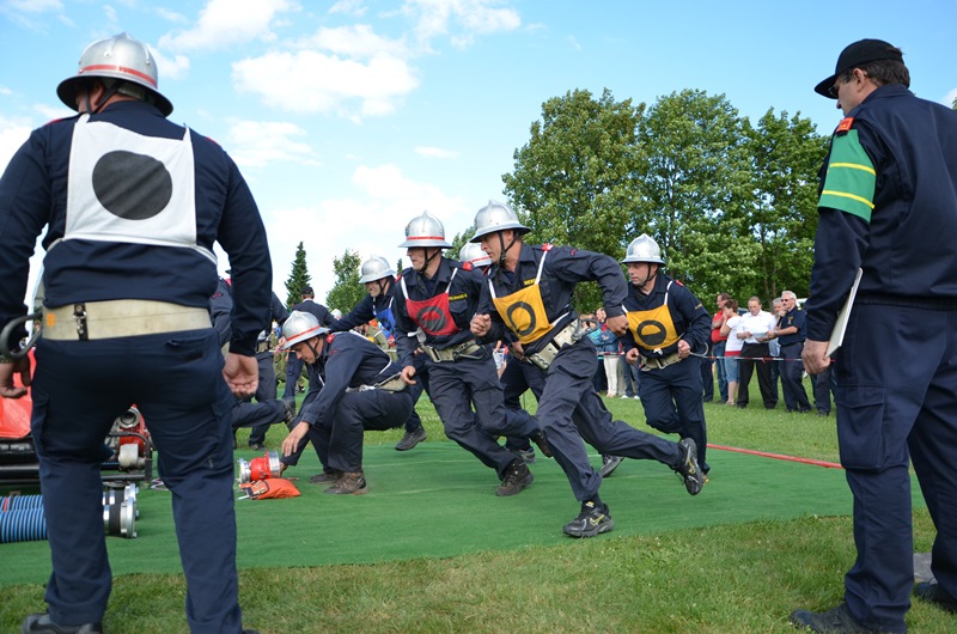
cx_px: 478
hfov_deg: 59.6
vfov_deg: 41.5
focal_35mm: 32
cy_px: 317
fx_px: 836
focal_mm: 21
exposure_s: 1/1000
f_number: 4.5
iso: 400
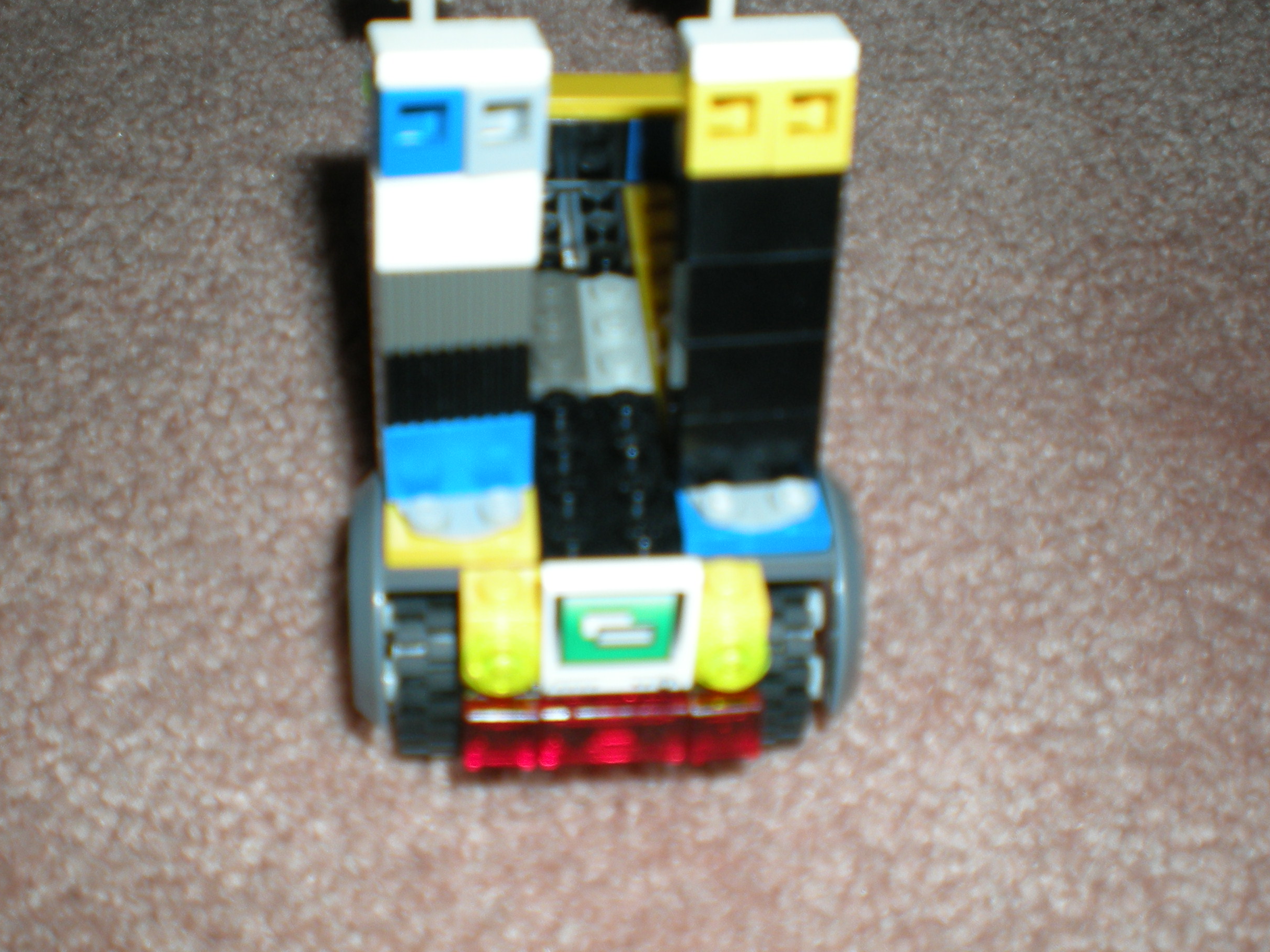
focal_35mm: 48
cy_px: 485
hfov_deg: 39.7
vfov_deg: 30.3
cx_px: 628
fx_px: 1761
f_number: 3.1
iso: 64
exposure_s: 1/60
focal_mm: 6.3
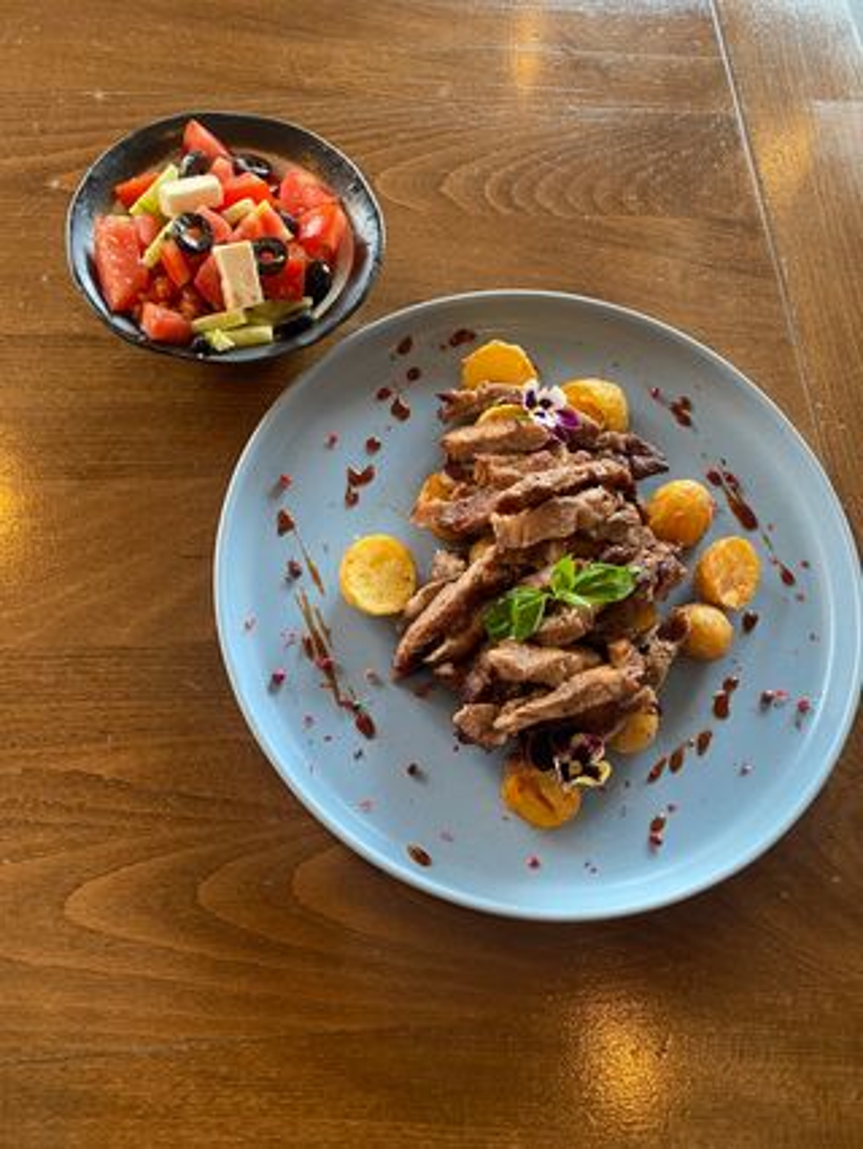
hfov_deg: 53.1
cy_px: 574
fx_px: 863
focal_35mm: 26
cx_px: 432
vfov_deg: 67.3
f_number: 1.8
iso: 100
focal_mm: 4.25
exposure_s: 1/50
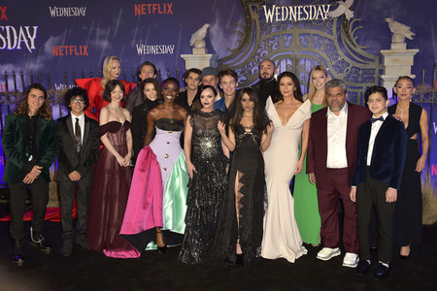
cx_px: 218
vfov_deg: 33.4
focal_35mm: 40
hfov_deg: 48.5
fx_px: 486
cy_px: 146
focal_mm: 40
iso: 1000
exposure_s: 1/250
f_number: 6.3
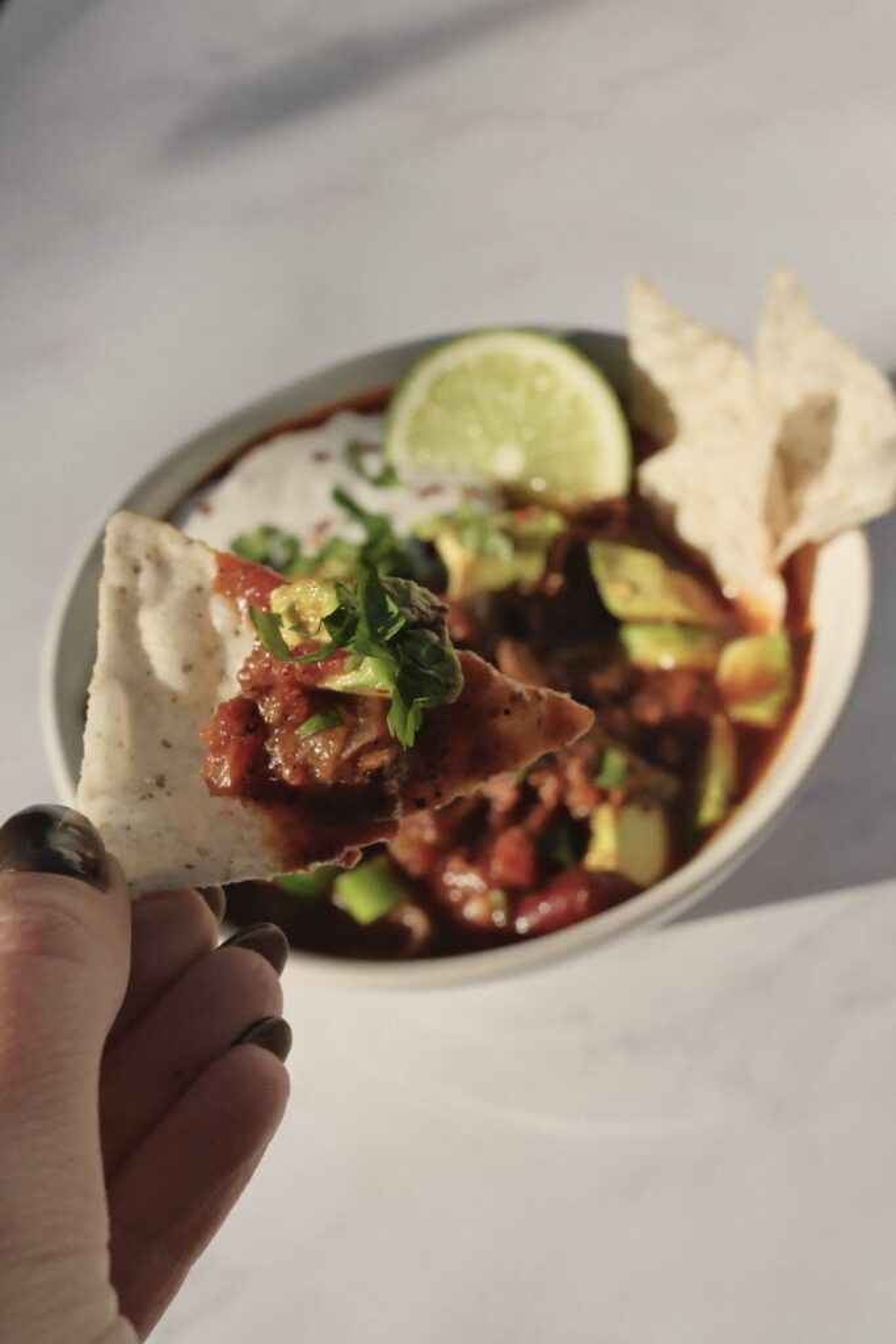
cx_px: 448
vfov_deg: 54.4
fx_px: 1306
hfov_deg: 37.9
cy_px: 672
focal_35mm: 35
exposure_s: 1/1300
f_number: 7.1
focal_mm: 23
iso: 500
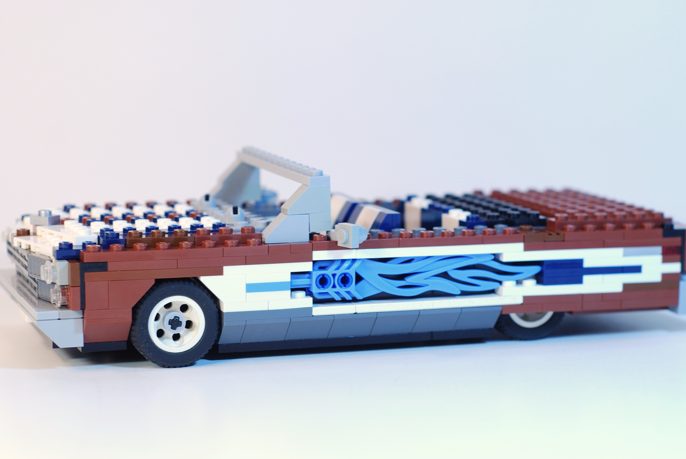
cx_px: 358
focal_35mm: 87
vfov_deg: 15.7
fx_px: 1660
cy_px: 256
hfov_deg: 23.4
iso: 200
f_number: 4
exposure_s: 1/50
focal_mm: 50
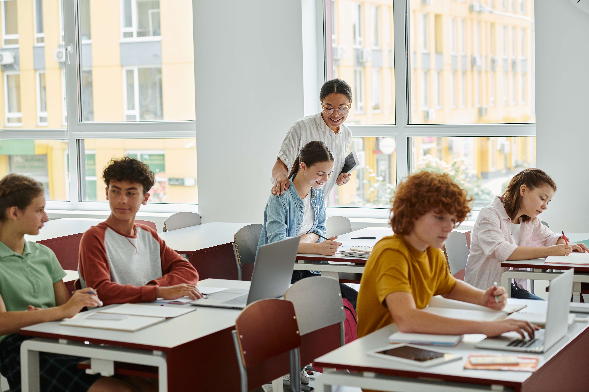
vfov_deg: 19.5
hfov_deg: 28.8
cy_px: 196
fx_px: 1145
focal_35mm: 70
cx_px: 294
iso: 320
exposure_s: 1/200
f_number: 4
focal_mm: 70
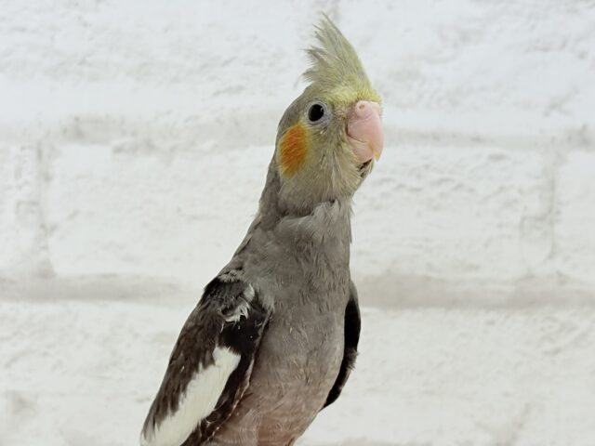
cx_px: 298
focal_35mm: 52
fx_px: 894
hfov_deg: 36.8
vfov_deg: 28.0
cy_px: 223
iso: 80
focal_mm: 5.96
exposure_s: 1/100
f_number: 1.6
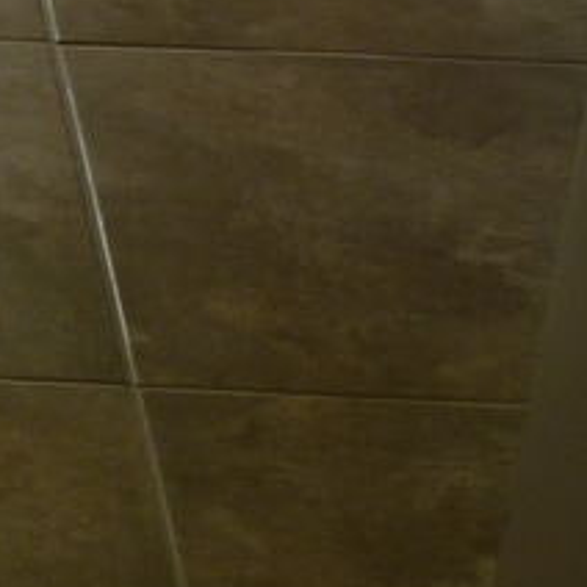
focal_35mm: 183
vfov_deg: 9.5
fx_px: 3511
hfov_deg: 8.6
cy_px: 55
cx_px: -868
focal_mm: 5.5
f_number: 2.8
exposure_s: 1/100
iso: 80
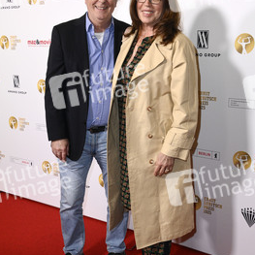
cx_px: 127
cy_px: 135
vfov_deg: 34.7
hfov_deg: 34.7
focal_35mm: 49
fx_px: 408
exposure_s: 1/200
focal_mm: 38
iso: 3200
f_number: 5.6
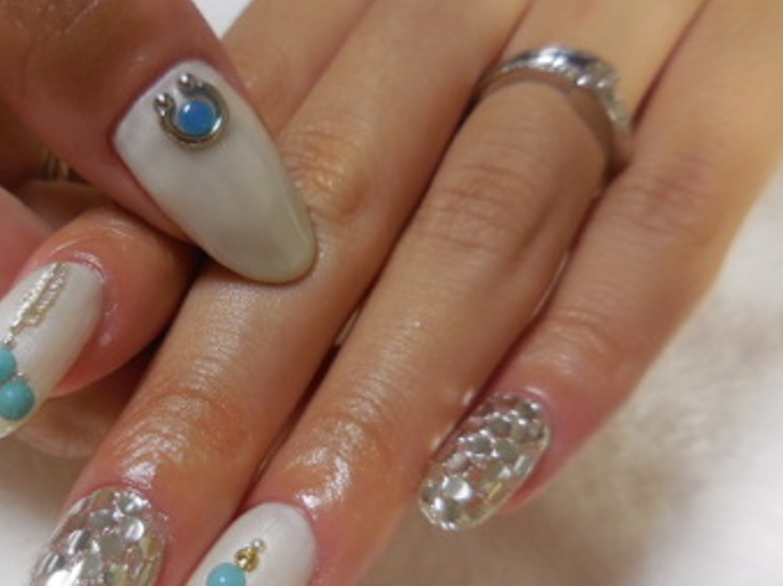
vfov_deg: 38.5
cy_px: 344
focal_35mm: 37
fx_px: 836
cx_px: 239
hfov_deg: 49.0
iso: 160
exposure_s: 1/30
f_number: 3.3
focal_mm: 4.5
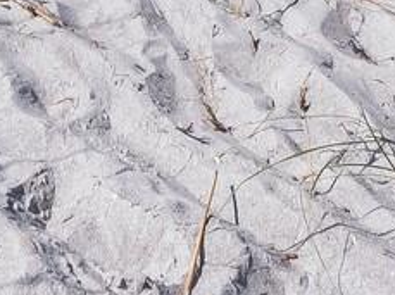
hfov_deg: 19.4
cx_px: -9
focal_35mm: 98
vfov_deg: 10.5
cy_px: -598
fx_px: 1117
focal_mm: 7
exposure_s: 1/800
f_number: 9
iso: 400
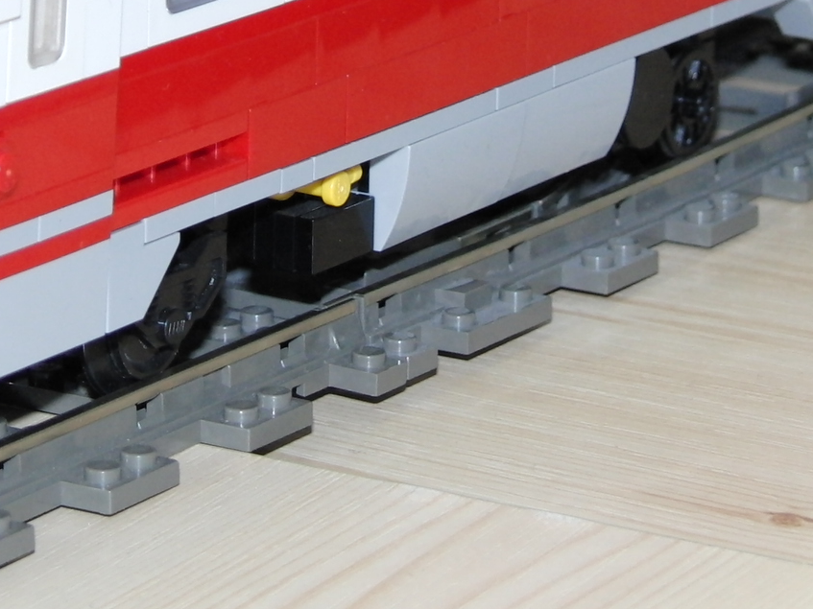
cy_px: -72
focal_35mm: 225
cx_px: 277
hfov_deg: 8.8
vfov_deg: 6.6
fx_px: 5284
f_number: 3
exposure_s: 1/60
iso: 200
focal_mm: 18.8
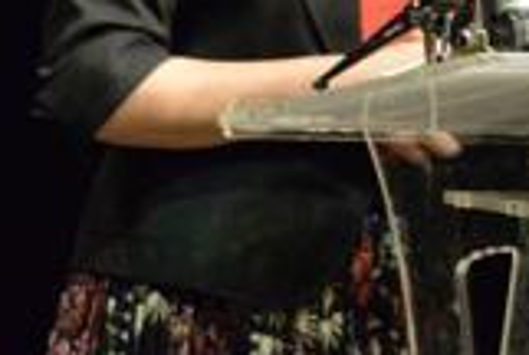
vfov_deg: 1.2
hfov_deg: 1.8
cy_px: -253
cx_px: 483
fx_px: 16797
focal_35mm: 1141
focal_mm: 300
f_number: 5.6
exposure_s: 1/160
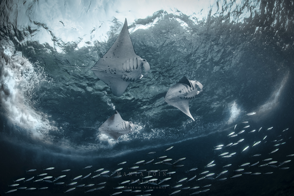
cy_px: 98
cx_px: 147
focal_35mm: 15
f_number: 7.1
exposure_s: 1/125
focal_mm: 15
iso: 64
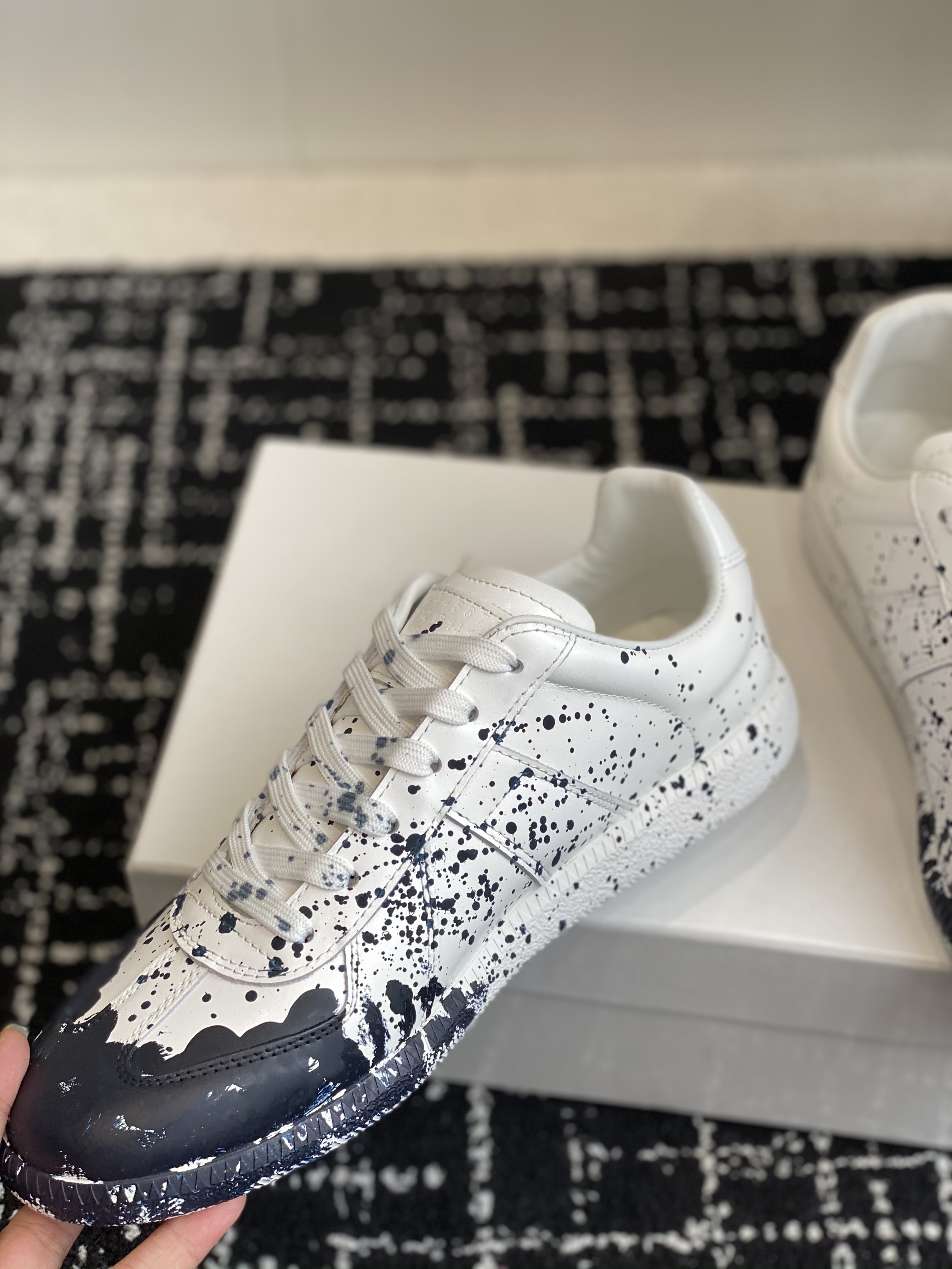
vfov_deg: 36.8
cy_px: 634
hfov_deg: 28.0
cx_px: 476
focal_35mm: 52
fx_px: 1907
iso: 25
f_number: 2
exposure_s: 1/122
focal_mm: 6
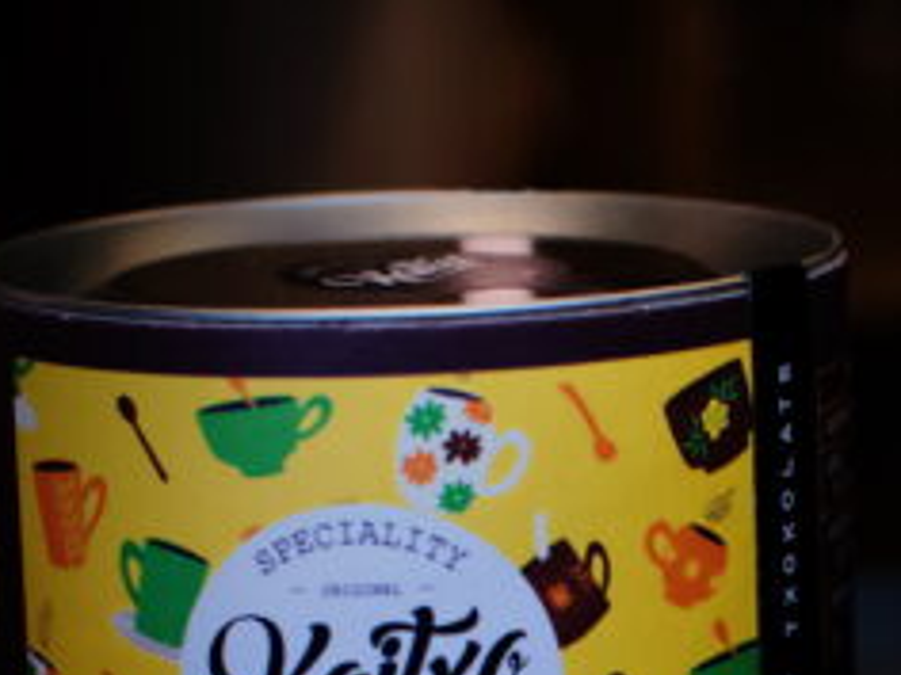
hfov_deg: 11.9
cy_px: 824
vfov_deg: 9.0
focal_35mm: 163
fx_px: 4243
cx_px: 970
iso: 4000
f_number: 5
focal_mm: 32
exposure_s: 1/500
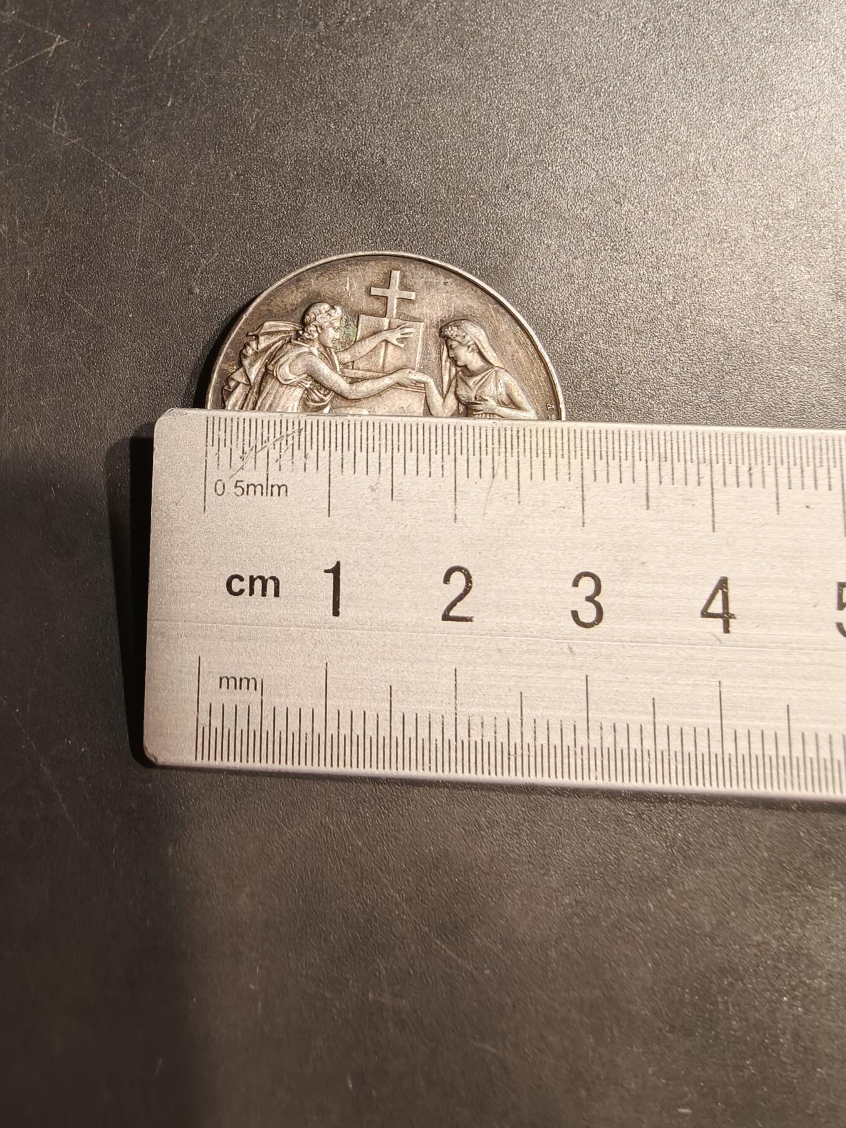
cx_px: 423
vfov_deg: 73.9
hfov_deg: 58.9
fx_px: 749
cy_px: 564
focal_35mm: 23
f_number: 2
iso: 250
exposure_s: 1/100
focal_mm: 2.32
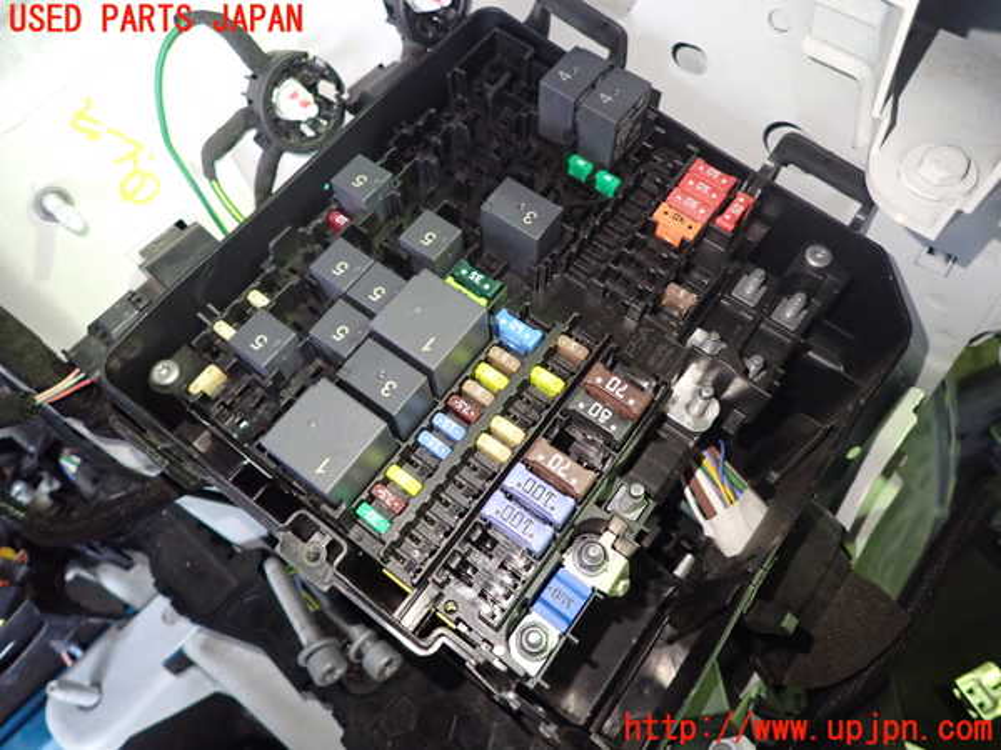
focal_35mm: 25
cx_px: 500
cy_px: 375
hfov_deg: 69.4
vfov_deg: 54.9
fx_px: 723
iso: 640
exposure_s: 1/30
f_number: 2
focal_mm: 4.5
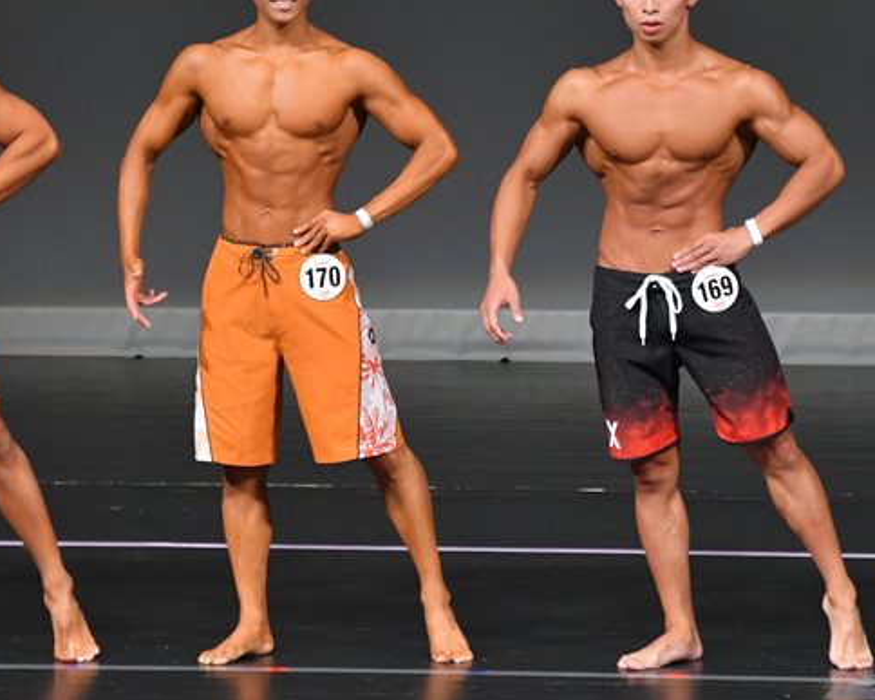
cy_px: 306
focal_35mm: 563
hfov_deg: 3.4
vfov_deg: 2.7
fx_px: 14577
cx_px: 507
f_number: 5.6
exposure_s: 1/400
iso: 4000
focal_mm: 250
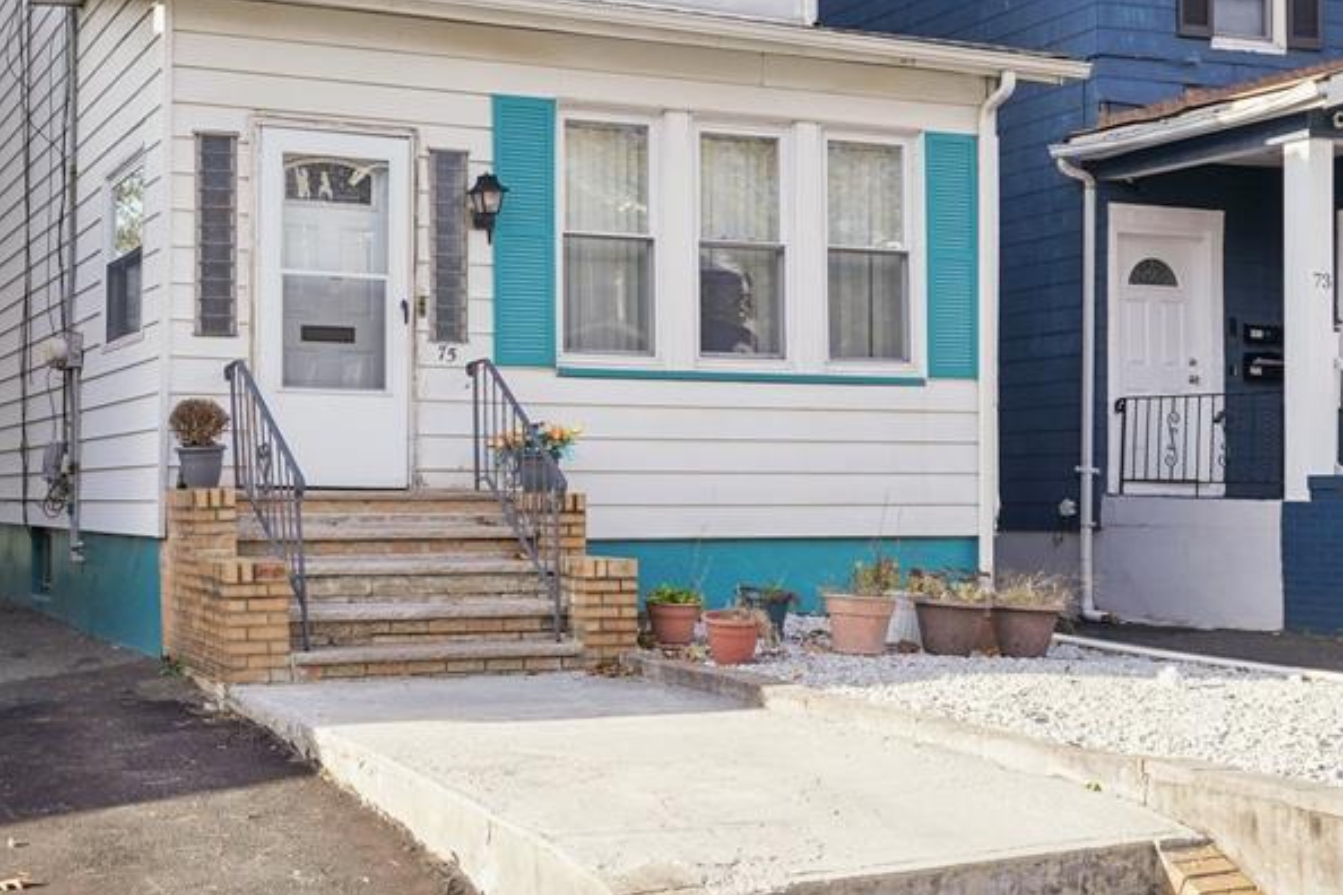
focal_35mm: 50
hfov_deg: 39.1
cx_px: 430
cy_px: 332
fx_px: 1865
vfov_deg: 26.9
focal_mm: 29
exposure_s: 1/400
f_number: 6.3
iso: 400
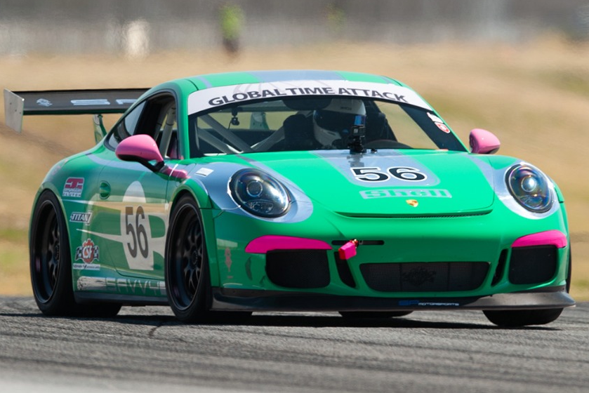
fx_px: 12634
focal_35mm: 772
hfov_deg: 2.7
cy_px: 156
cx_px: 286
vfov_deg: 1.8
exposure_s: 1/500
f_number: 3.2
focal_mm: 400
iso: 100
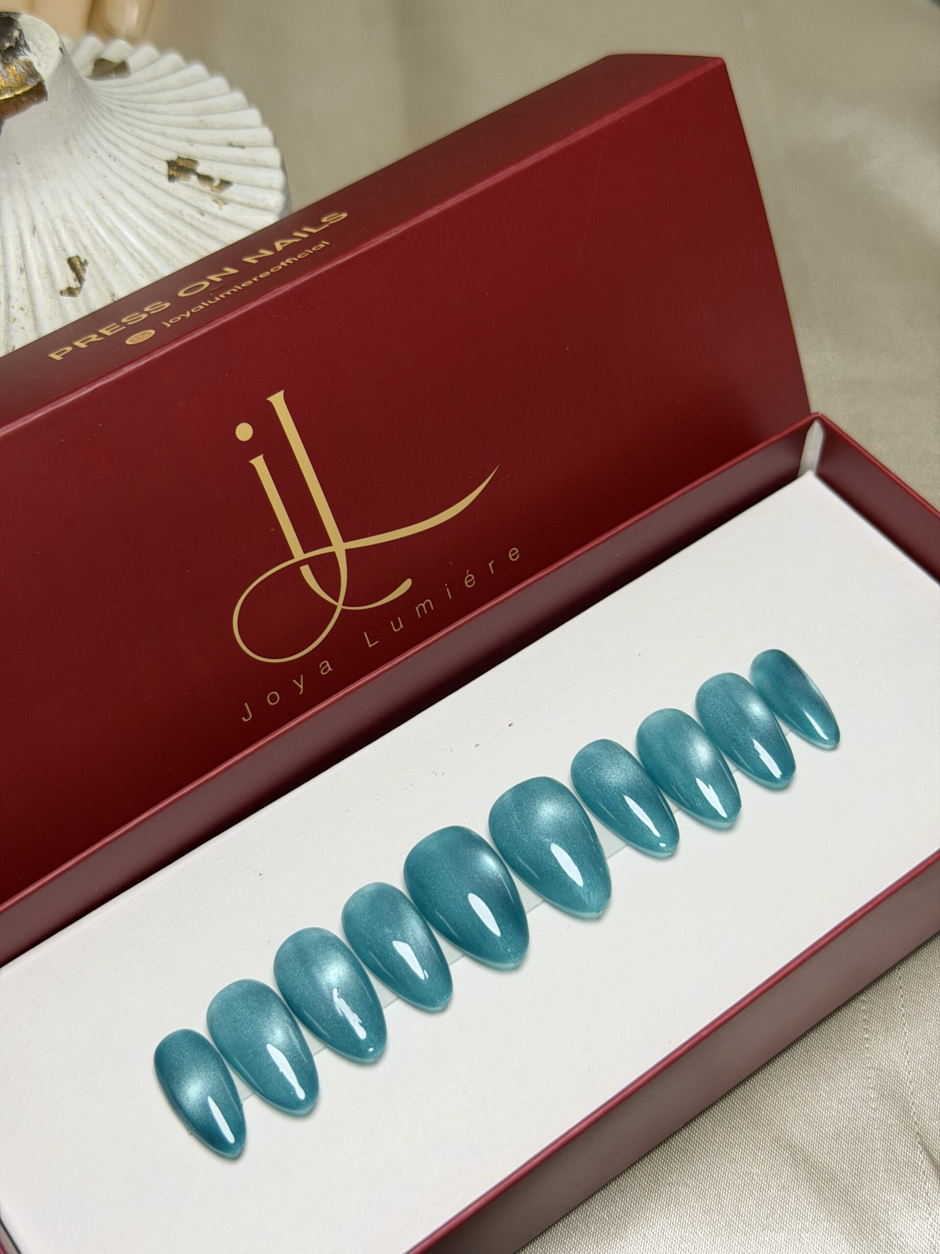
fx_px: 1738
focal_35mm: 48
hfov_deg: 30.3
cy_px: 627
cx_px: 470
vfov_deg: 39.7
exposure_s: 1/50
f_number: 1.78
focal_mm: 6.76
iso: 50
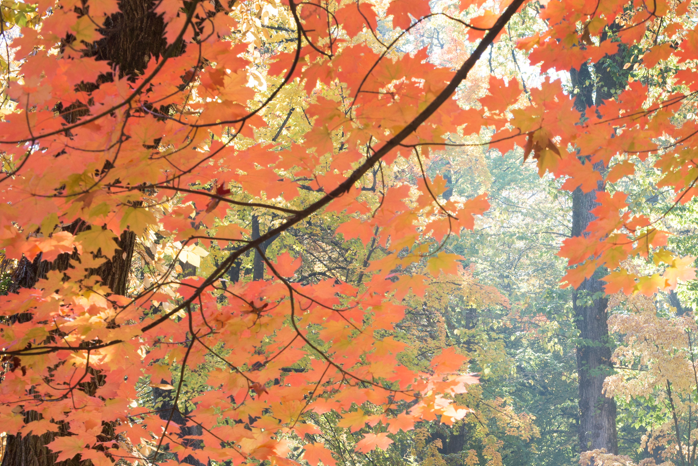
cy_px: 413
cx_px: 635
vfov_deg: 14.0
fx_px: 1881
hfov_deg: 20.6
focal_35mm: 97
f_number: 9
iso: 250
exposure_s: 1/80
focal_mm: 50
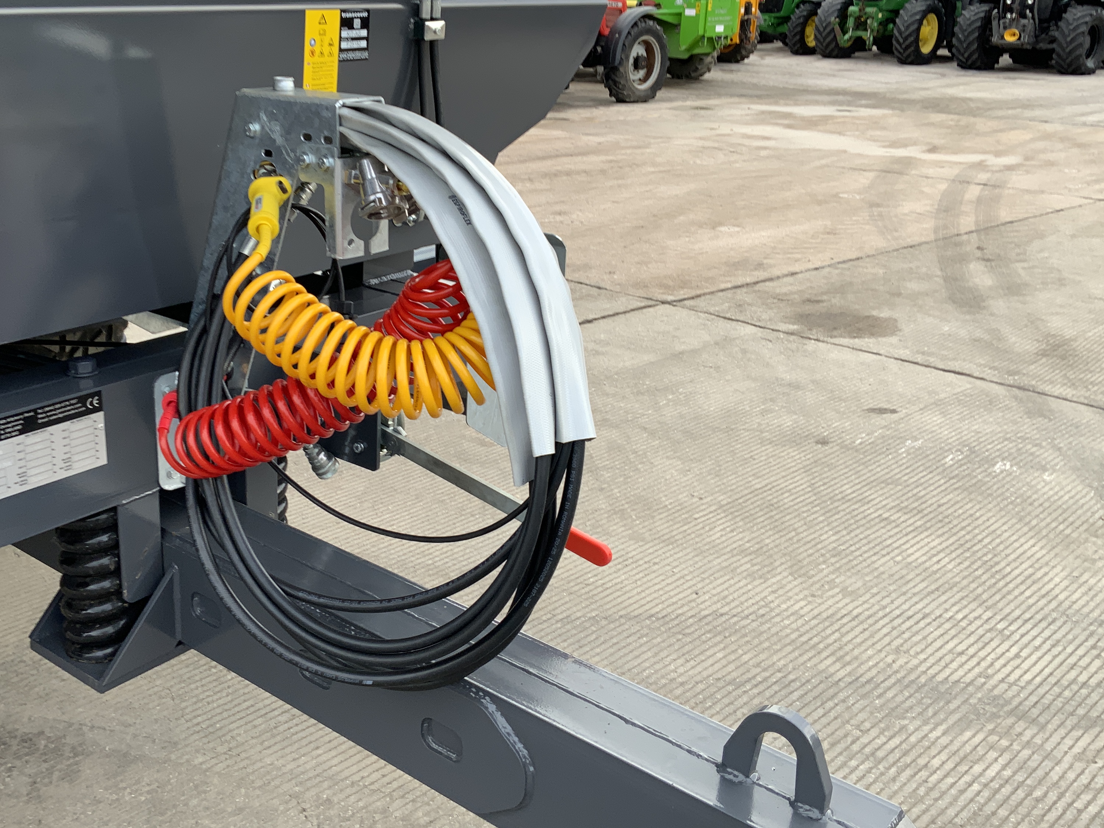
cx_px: 460
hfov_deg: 47.7
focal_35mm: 39
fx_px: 1244
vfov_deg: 36.8
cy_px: 363
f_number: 1.8
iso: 16
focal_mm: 3
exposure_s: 1/130
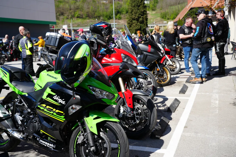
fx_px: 249
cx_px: 118
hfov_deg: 50.7
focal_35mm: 38
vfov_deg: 35.1
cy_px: 78
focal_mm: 38
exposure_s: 1/400
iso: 100
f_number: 5
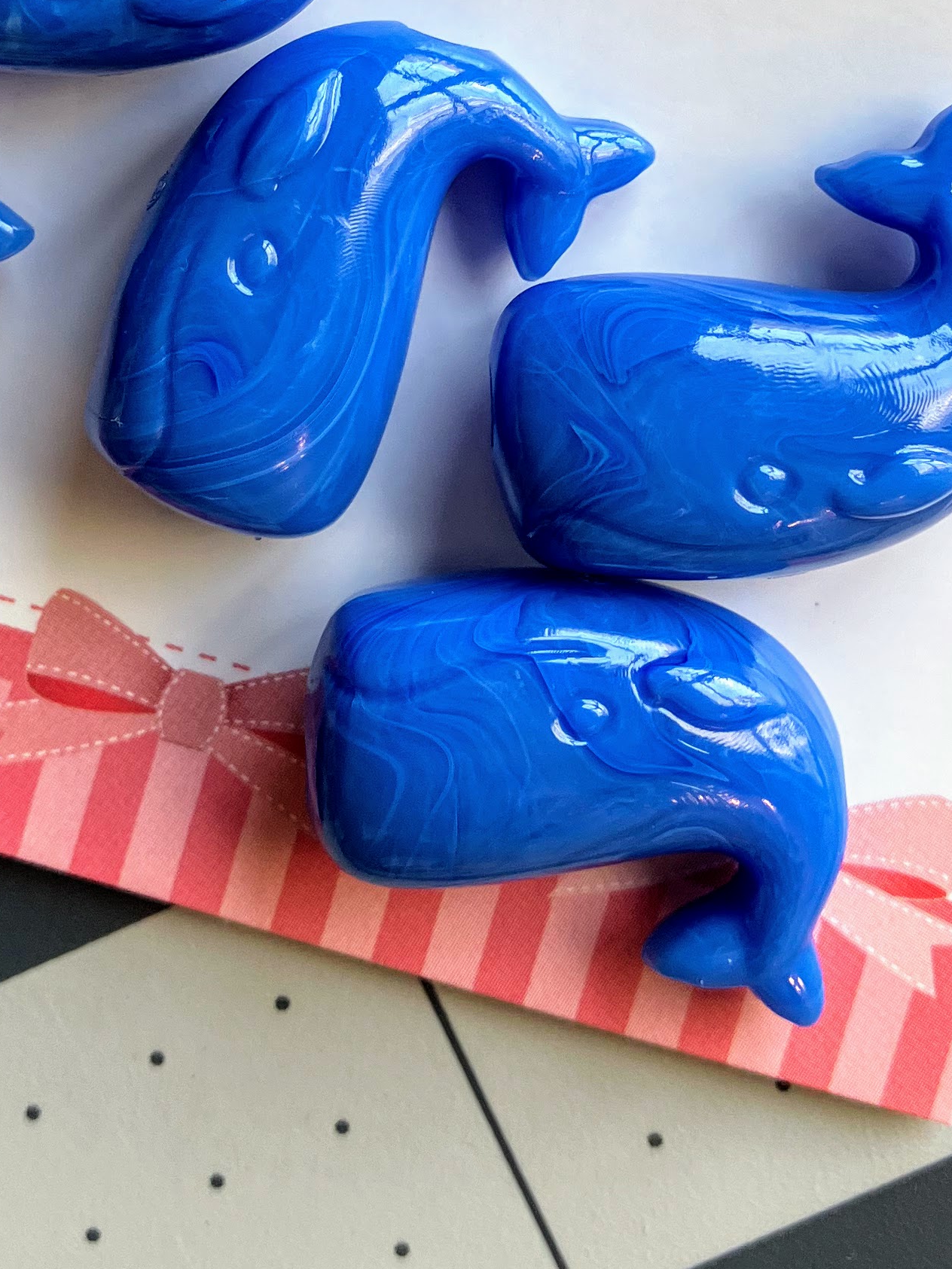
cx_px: 406
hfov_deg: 21.9
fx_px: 2457
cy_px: 89
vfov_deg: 27.7
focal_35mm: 67
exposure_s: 1/120
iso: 50
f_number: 1.8
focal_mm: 3.99
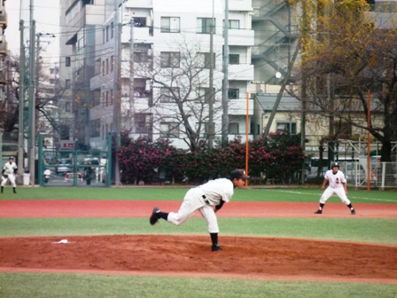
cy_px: 149
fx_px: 1434
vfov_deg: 11.9
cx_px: 198
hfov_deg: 15.8
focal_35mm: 125
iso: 250
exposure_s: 1/250
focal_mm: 22
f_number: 5.9
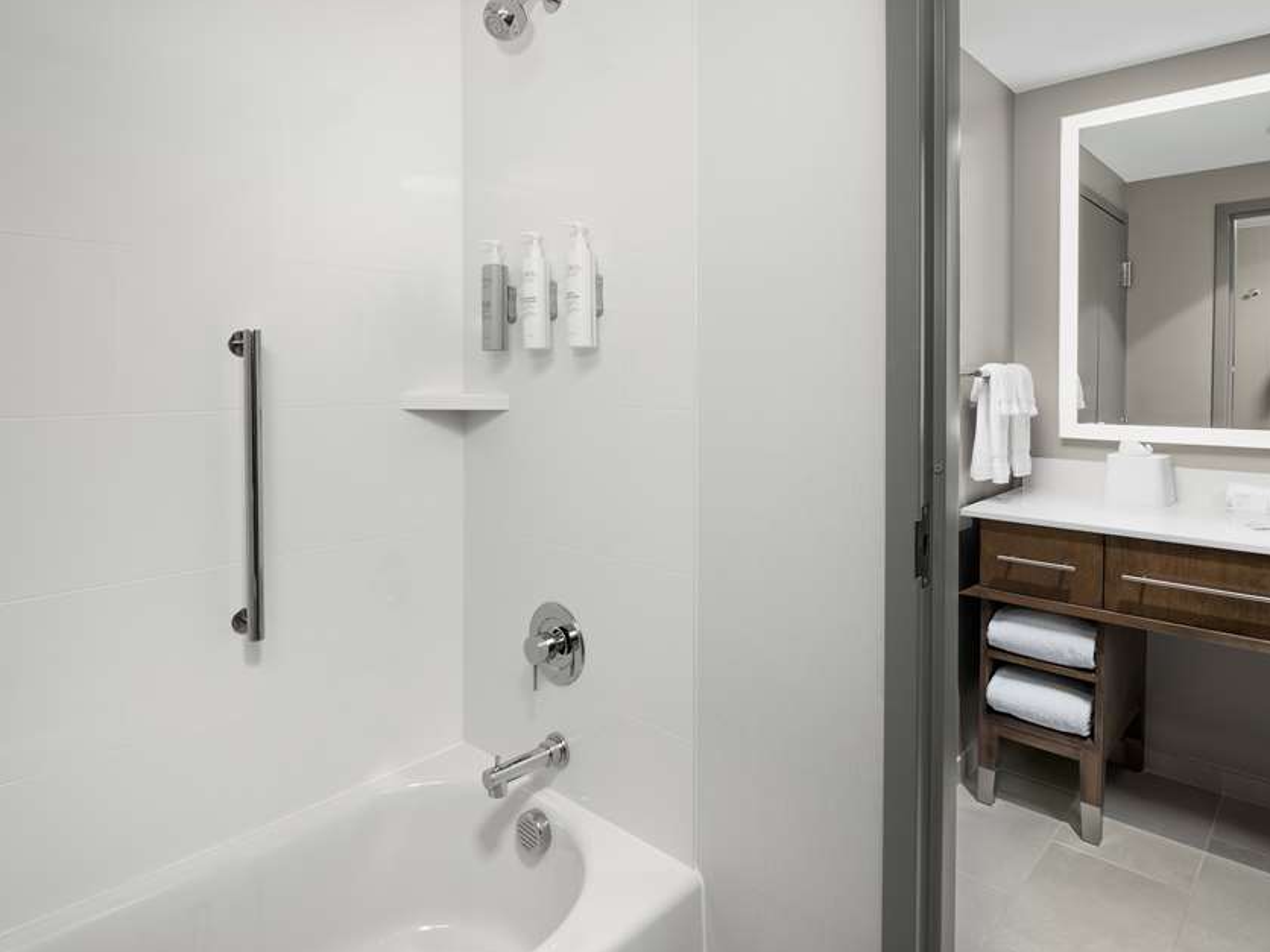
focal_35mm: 20
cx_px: 593
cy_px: 454
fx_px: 734
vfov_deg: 65.9
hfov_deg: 81.6
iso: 400
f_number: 11
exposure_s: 1/250
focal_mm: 17
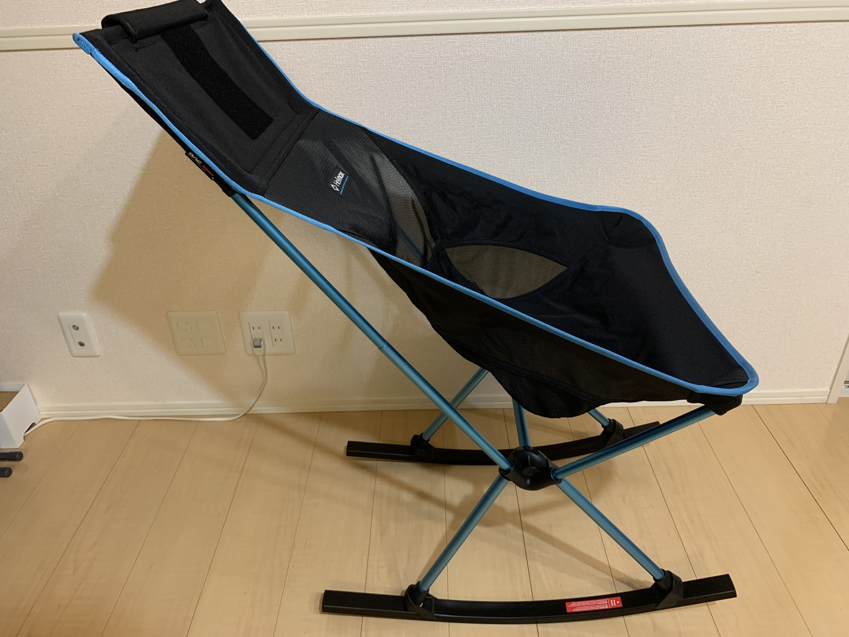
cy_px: 318
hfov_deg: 67.3
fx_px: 638
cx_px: 424
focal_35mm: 26
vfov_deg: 53.1
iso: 320
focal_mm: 4.25
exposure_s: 1/60
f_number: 1.8
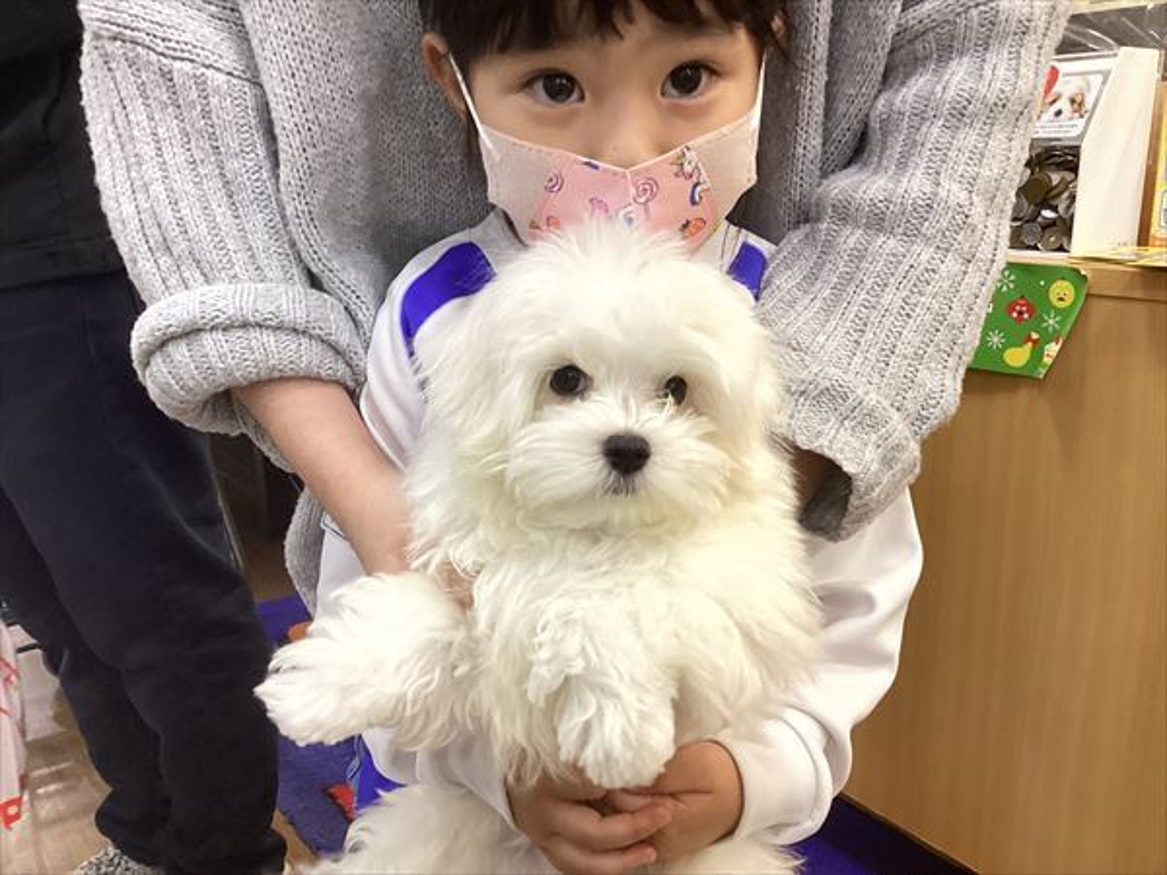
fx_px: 1045
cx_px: 584
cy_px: 438
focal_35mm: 31
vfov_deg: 45.4
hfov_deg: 58.4
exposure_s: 1/50
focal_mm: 3.3
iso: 125
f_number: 2.4
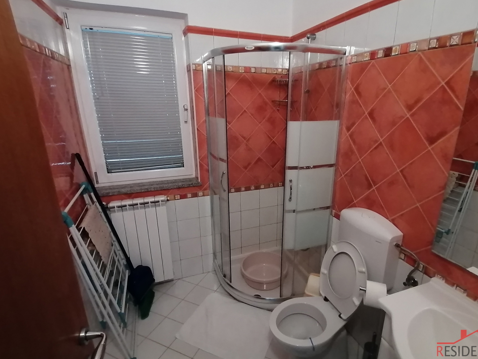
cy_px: 184
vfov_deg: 68.6
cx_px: 260
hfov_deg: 84.5
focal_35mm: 19
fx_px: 262
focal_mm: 2.7
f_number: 2.4
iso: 640
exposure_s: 1/20
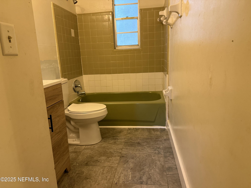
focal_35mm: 24
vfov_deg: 56.8
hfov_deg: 71.6
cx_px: 126
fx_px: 174
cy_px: 94
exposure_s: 1/60
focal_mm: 6.76
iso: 250
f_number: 1.78
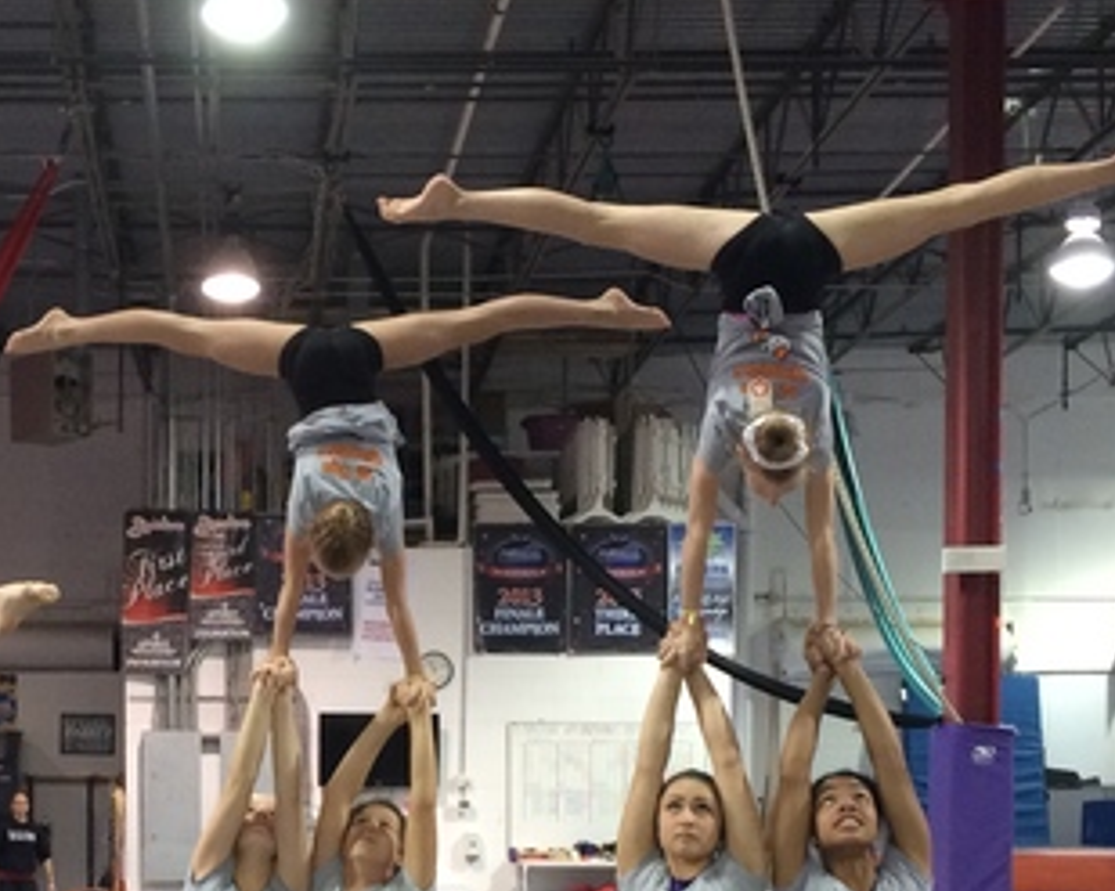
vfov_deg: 22.6
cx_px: 227
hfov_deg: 28.1
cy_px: 797
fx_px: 2177
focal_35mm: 66
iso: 160
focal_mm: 4.15
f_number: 2.2
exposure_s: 1/30
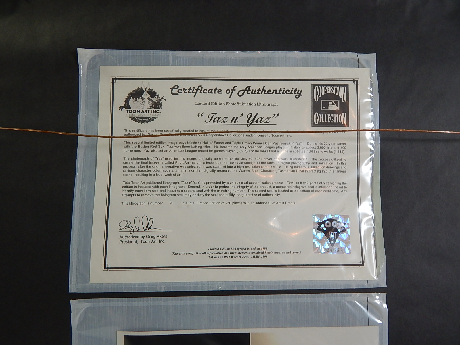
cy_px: 172
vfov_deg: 61.1
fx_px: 292
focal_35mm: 22
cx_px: 230
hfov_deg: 76.4
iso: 125
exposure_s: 1/30
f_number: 3
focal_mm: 4
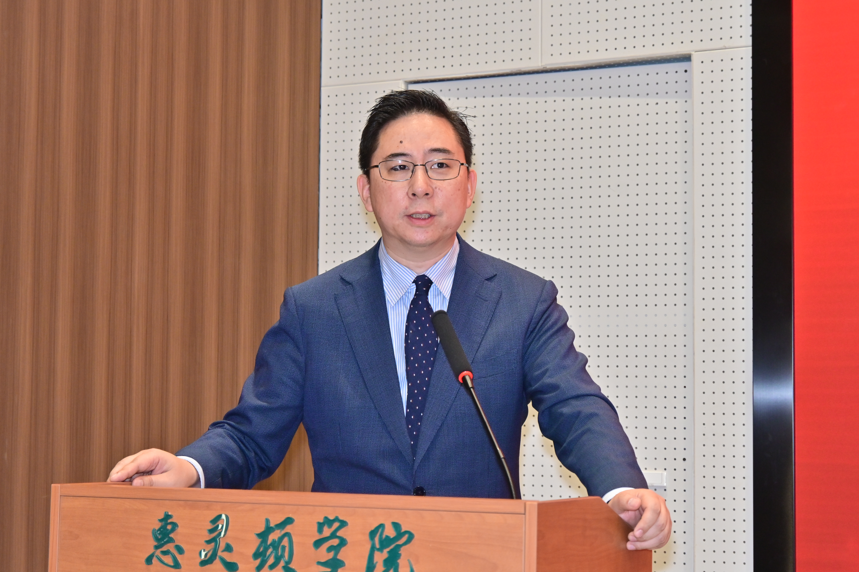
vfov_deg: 18.2
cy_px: 286
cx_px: 430
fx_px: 1789
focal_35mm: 75
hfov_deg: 27.0
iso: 800
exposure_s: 1/80
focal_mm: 50
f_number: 6.3
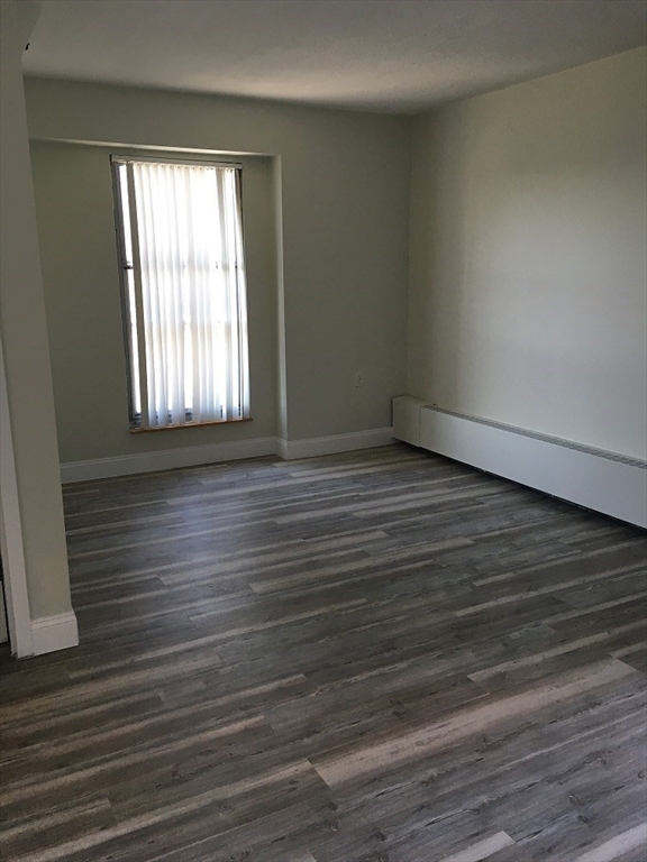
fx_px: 723
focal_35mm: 29
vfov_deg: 61.7
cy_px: 431
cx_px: 324
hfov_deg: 48.2
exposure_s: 1/30
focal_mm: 4.15
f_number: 2.2
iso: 40
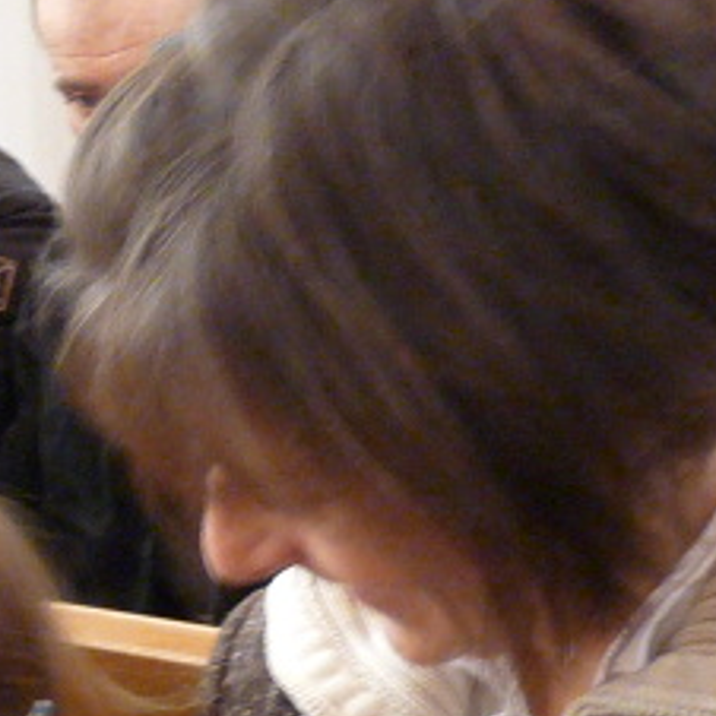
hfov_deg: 14.3
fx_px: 2808
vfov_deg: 14.4
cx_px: 22
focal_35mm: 120
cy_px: 634
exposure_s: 1/13
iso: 400
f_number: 2.8
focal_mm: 4.8
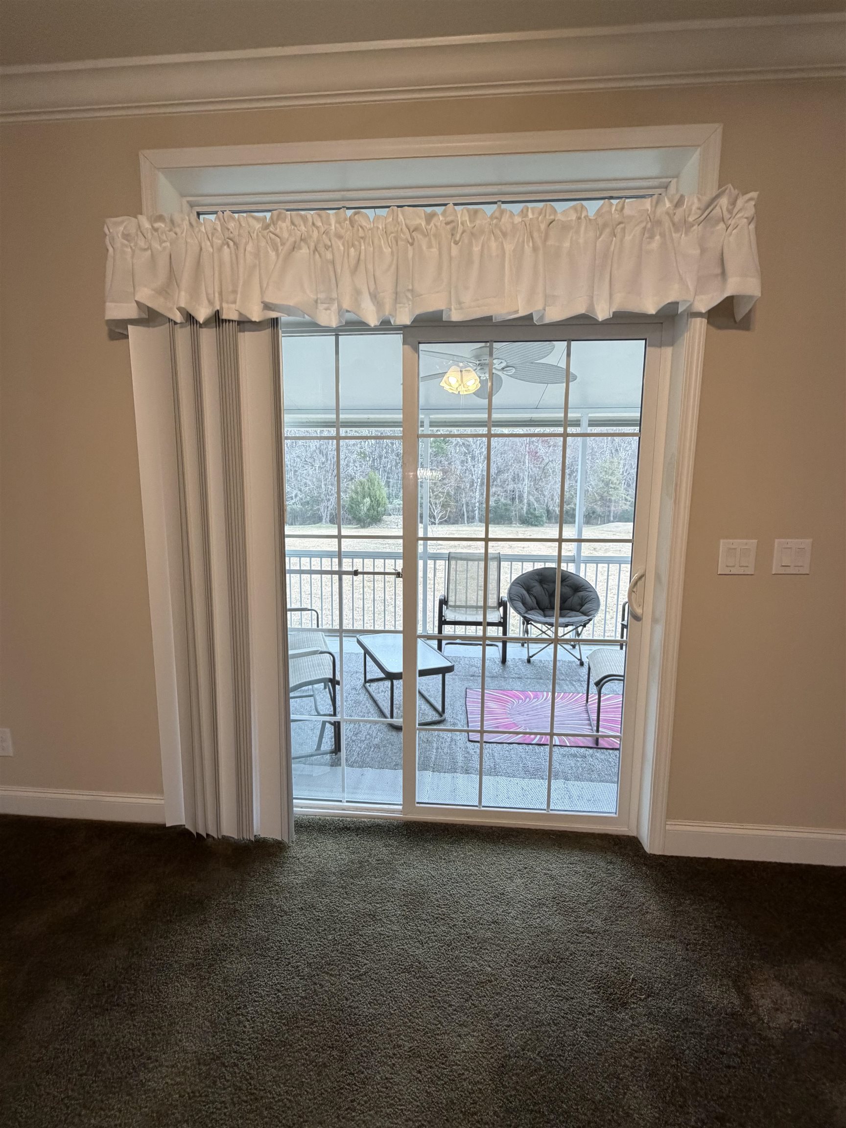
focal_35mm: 14
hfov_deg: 85.7
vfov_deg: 102.1
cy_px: 564
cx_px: 423
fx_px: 456
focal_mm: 2.22
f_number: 2.2
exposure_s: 1/120
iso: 320
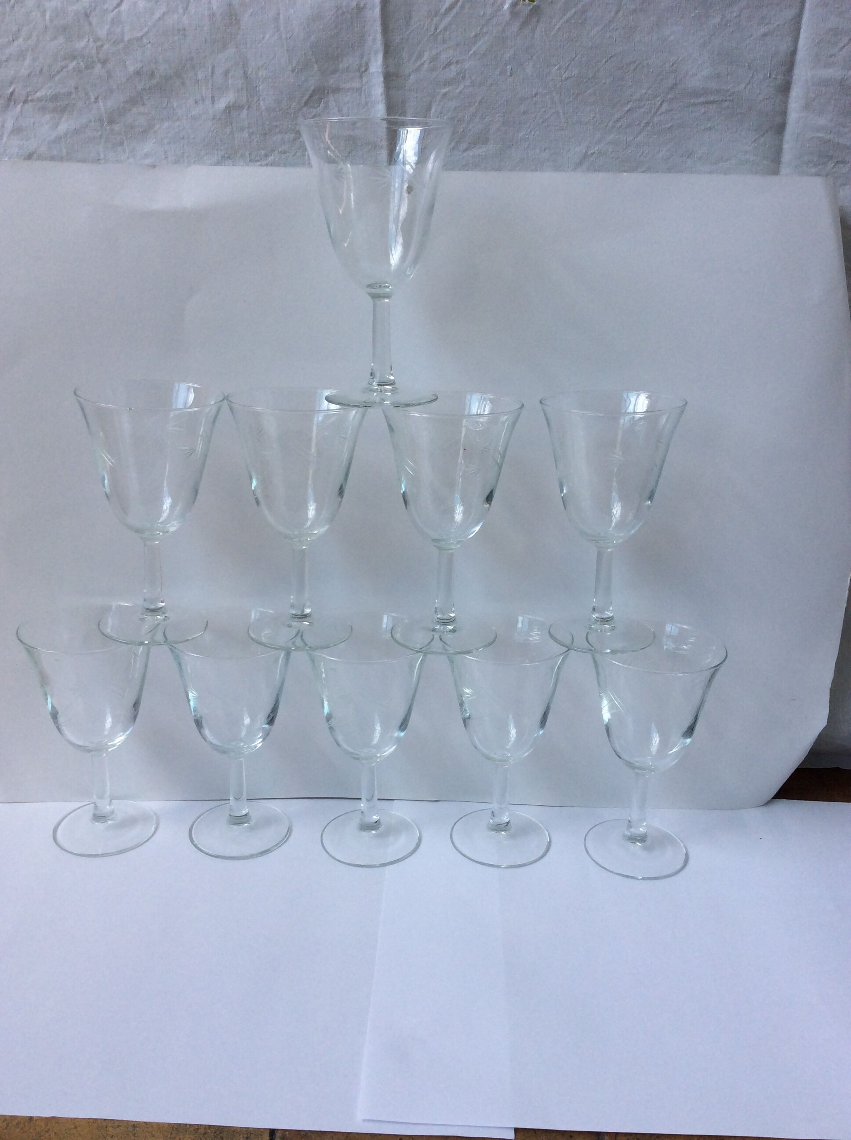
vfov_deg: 56.9
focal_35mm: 32
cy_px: 570
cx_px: 426
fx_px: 1052
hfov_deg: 44.1
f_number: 2.4
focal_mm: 3.3
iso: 32
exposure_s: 1/520
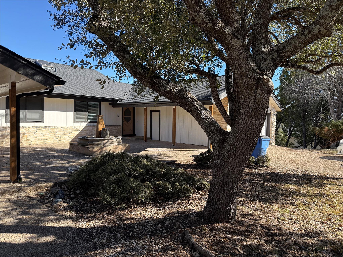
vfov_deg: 56.8
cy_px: 128
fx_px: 238
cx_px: 172
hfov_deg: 71.6
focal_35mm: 24
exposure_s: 1/1585
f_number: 1.78
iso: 100
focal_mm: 6.76
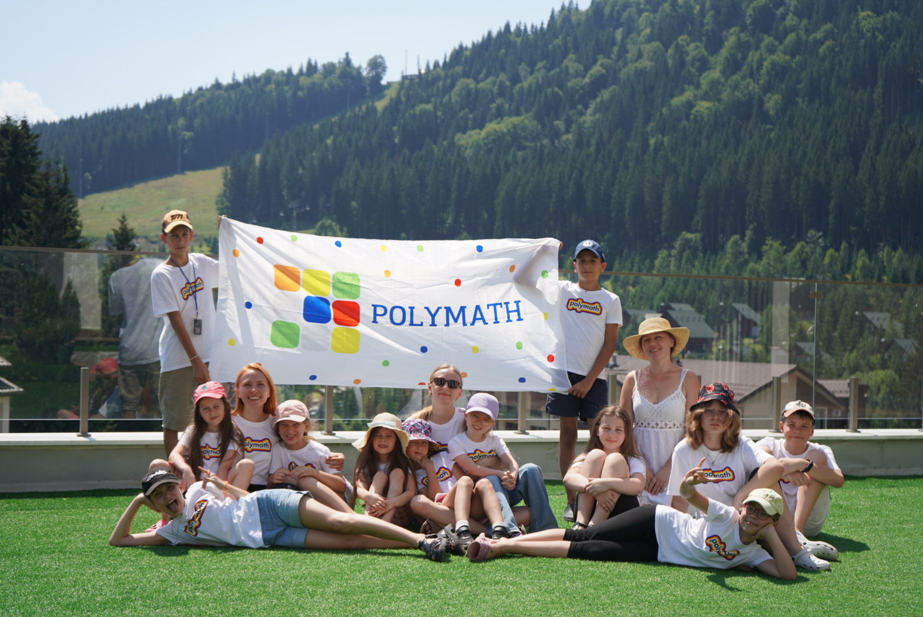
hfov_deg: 37.5
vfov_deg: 25.6
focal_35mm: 53
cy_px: 308
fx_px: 1360
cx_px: 462
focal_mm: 53
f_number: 5.6
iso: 100
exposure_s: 1/500
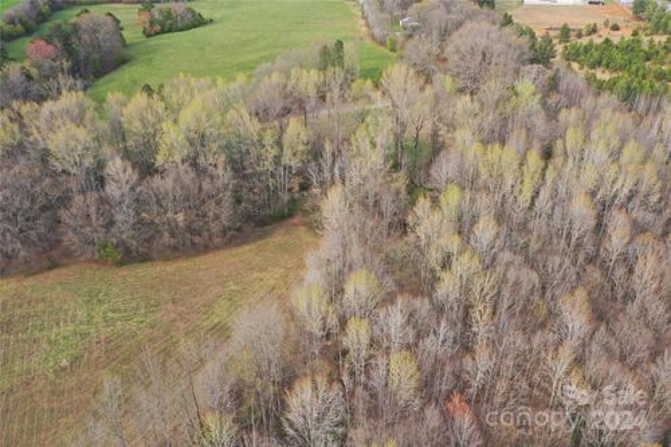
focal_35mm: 28
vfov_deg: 46.4
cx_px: 336
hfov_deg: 65.5
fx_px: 522
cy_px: 224
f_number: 10
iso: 100
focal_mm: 10.26
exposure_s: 1/30
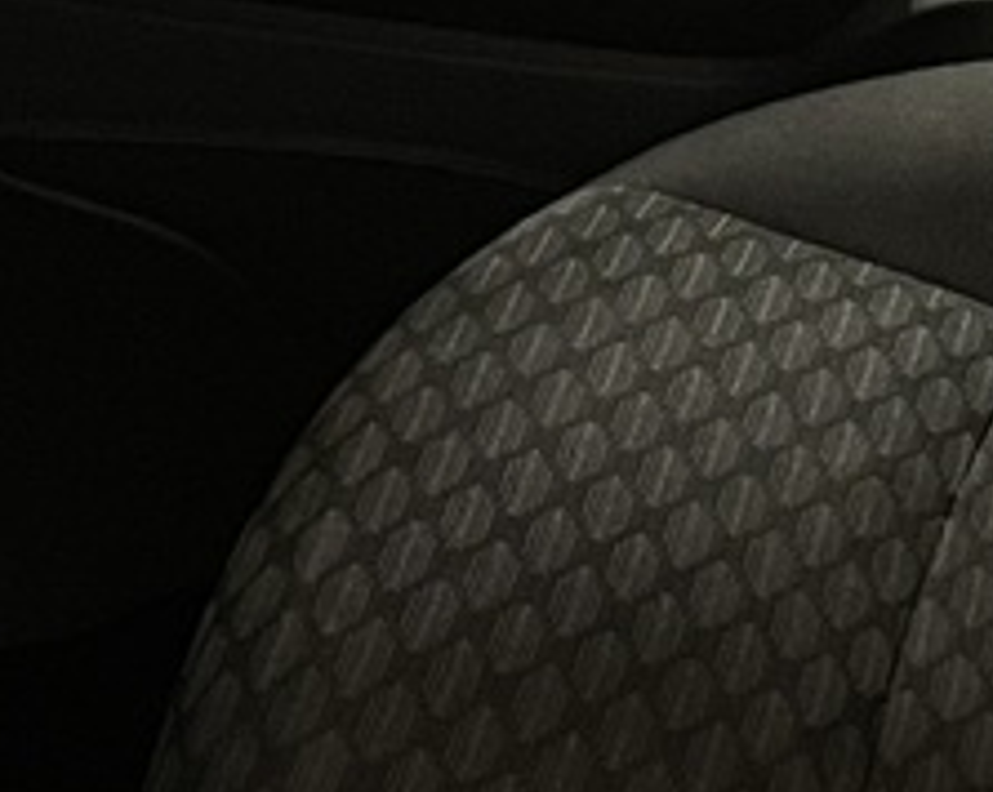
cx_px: 1060
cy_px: -36
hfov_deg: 11.6
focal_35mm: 164
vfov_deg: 9.3
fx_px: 4816
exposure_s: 1/50
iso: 500
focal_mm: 4.2
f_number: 1.6
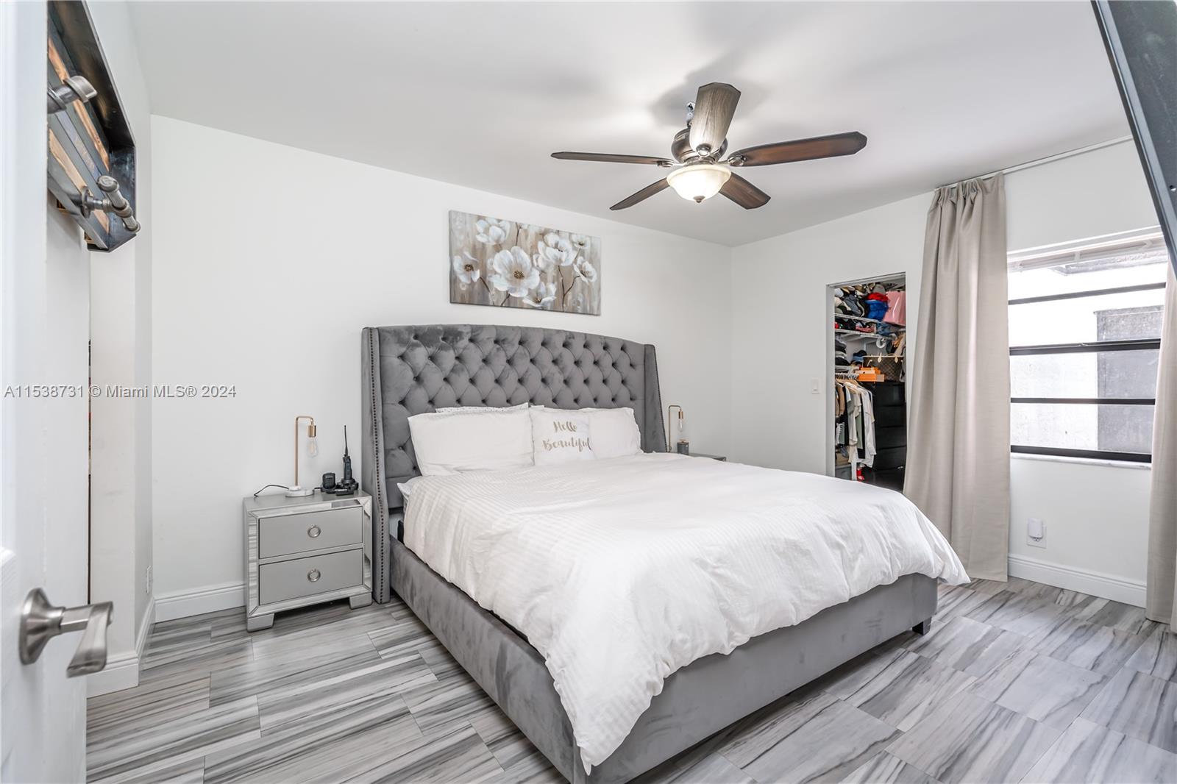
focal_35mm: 16
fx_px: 523
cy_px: 392
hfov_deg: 96.7
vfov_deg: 73.7
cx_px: 588
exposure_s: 1/20
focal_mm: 16
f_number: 8
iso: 320
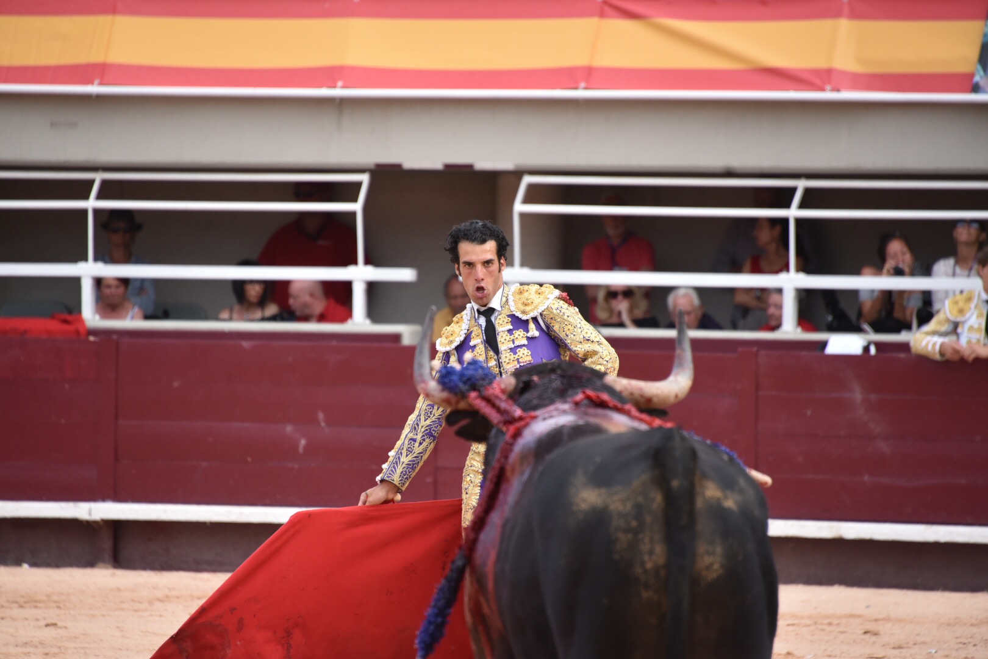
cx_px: 494
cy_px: 330
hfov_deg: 6.9
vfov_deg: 4.6
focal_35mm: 300
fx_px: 8233
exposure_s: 1/1000
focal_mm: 300
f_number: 5.6
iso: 1250
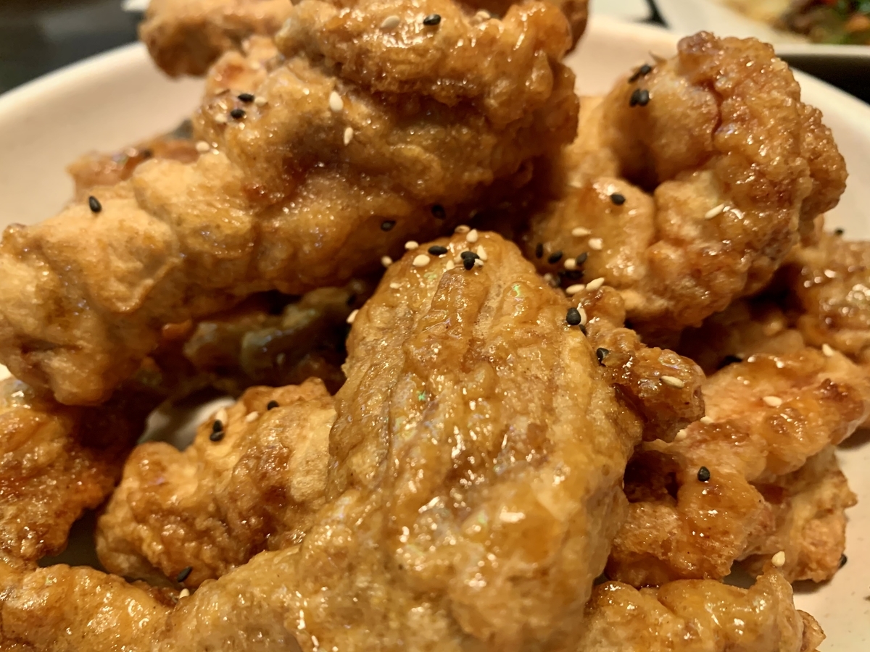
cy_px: 326
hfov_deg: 67.3
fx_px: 653
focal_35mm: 26
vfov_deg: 53.1
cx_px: 435
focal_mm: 4.25
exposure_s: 1/33
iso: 400
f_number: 1.8
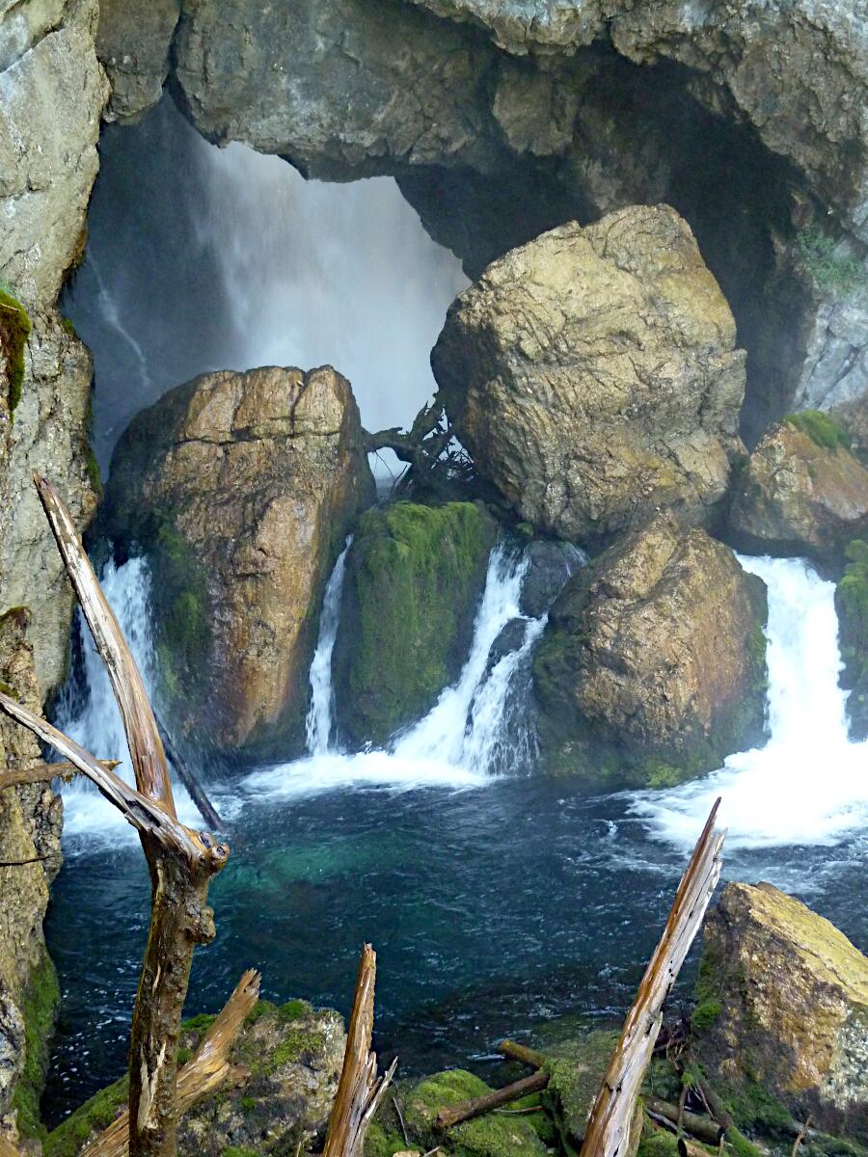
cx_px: 434
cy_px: 578
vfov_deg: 42.9
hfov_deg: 32.9
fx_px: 1471
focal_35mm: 44
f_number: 3.7
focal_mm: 7.3
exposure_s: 1/60
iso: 400
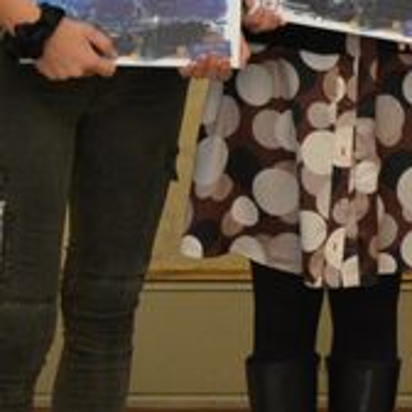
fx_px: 2429
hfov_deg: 9.1
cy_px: -48
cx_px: 831
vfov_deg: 9.6
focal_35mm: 180
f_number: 4
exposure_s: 1/125
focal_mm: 25
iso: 1250
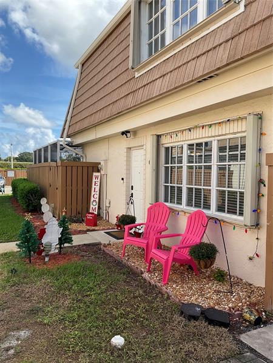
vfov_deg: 61.7
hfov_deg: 48.2
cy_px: 182
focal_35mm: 29
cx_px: 136
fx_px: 305
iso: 16
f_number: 1.8
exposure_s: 1/1035
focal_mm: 3
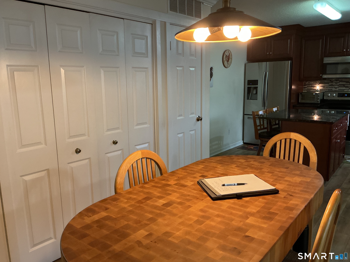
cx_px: 175
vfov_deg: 48.2
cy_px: 131
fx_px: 293
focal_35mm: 29
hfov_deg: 61.7
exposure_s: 1/60
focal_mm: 3
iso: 160
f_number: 1.8
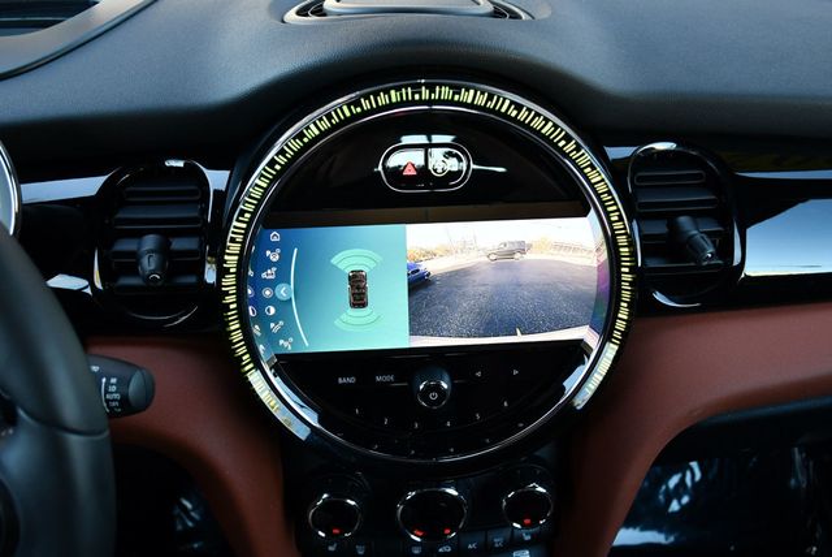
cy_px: 278
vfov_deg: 36.9
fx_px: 833
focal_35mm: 36
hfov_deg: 53.1
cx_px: 416
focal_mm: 18
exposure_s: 1/250
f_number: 3.5
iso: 500
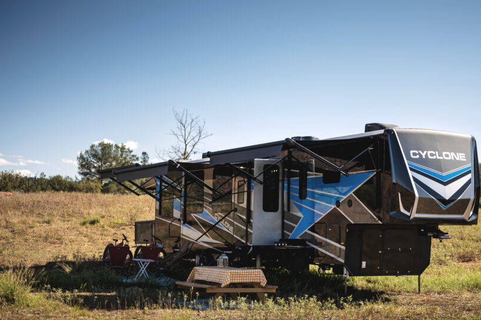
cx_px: 296
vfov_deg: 21.6
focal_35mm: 63
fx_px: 842
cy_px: 158
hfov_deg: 31.8
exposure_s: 1/8000
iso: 125
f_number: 1.3
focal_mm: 50
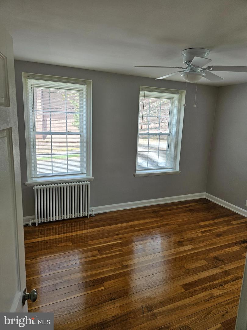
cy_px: 165
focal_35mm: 23
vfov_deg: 73.9
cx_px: 124
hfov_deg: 58.9
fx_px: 219
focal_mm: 5.4
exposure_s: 1/207
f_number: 1.8
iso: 50
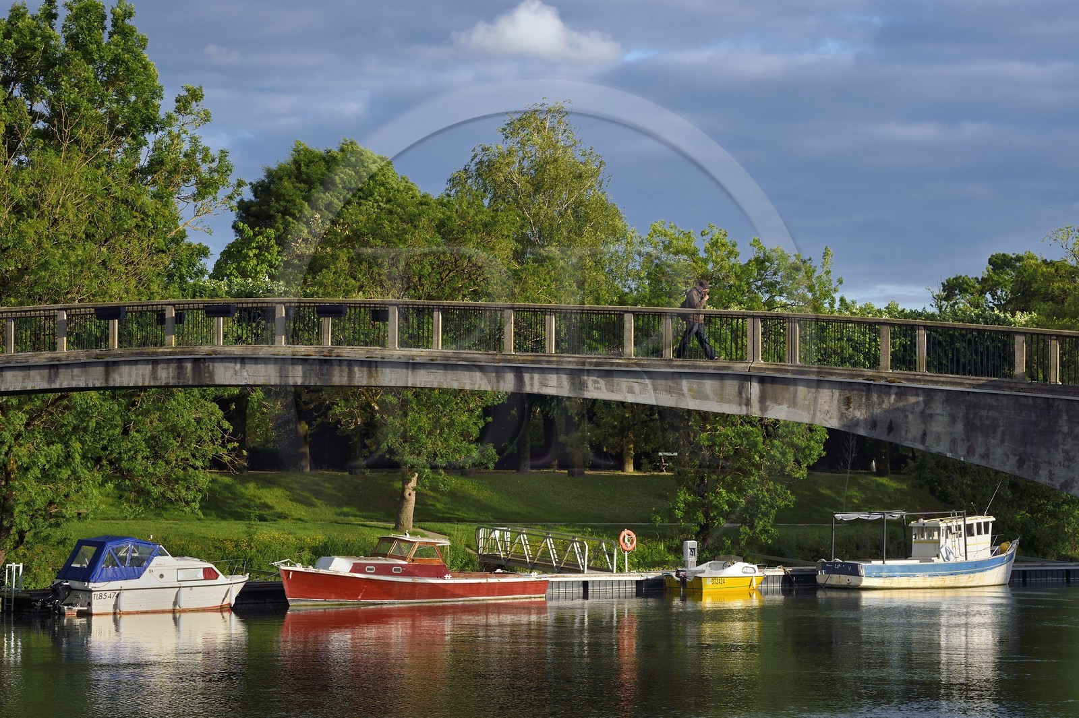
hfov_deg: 18.6
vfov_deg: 12.4
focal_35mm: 110
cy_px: 359
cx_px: 540
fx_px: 3295
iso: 200
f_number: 10
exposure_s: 1/250
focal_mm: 110
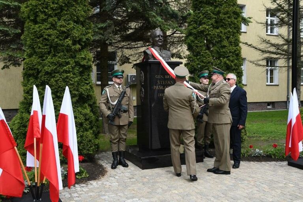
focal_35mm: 36
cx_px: 152
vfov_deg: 36.9
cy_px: 101
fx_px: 303
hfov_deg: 53.1
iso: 250
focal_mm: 24
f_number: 5.6
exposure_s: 1/400
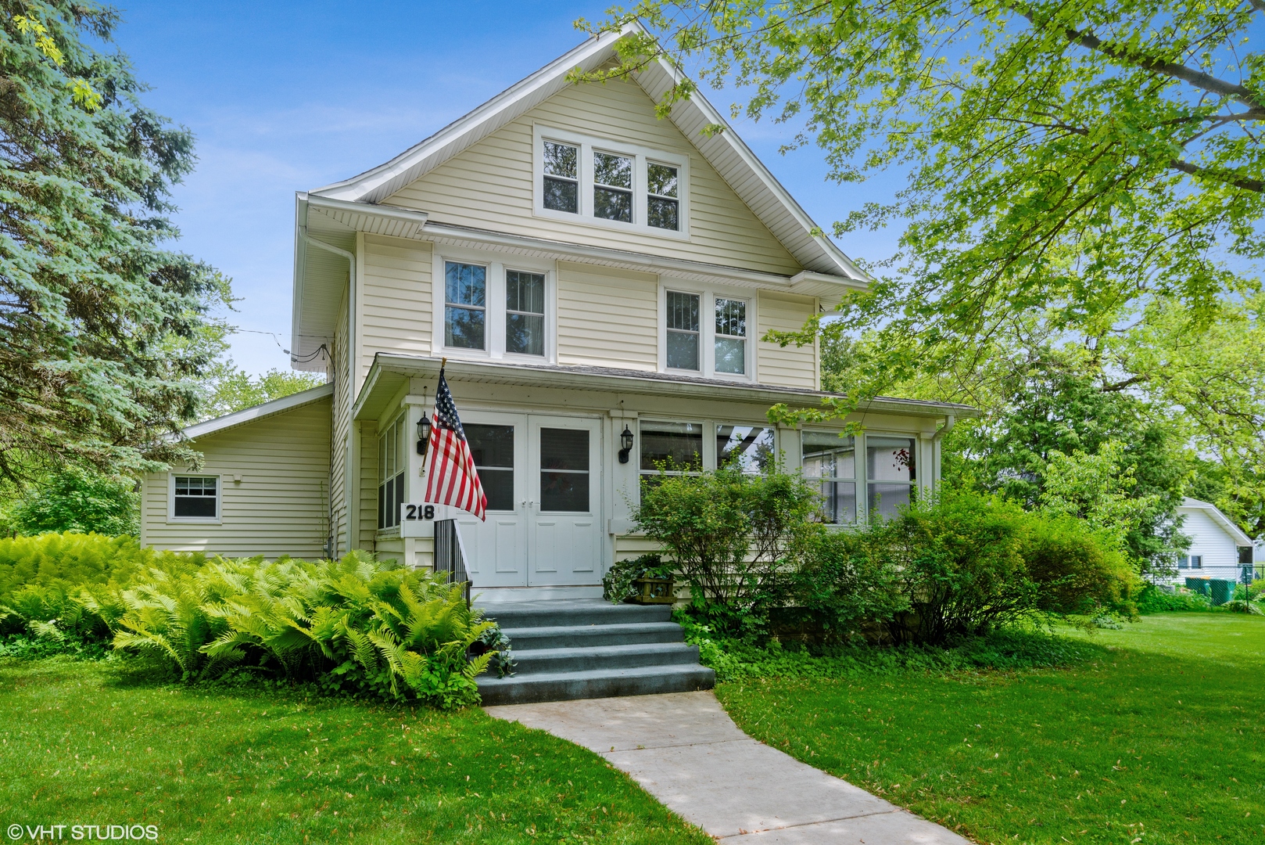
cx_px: 632
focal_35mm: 21
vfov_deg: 59.5
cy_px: 422
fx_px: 738
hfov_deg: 81.2
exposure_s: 1/125
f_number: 10
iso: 200
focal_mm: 21
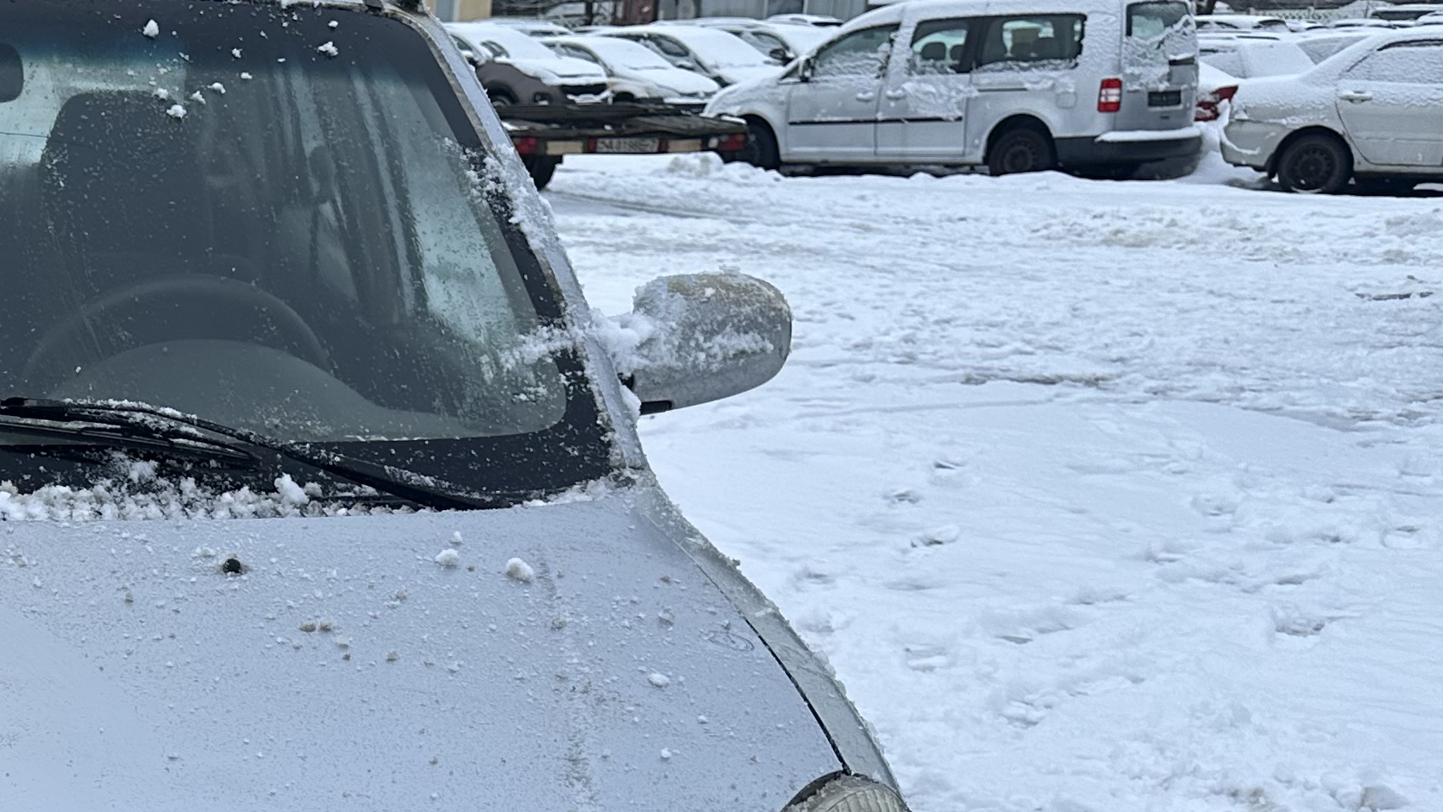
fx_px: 2411
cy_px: 797
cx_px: -142
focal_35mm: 63
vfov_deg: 18.6
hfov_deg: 30.0
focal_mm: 6.86
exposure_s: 1/1050
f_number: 1.78
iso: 80
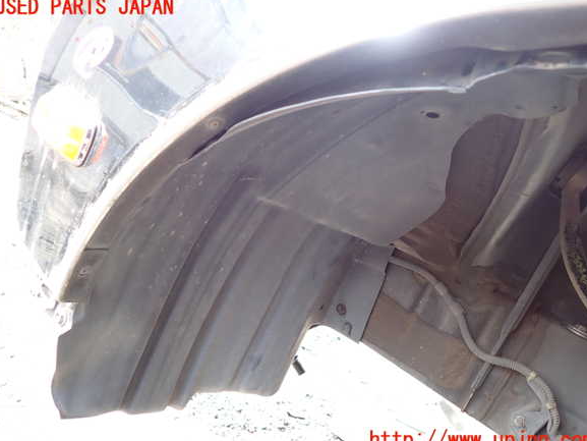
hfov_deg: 67.3
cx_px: 294
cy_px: 224
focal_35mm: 26
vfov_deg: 53.1
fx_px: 441
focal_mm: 4.5
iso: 125
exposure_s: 1/60
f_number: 2
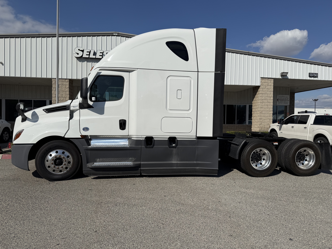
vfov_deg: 56.8
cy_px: 124
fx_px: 230
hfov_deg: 71.6
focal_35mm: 24
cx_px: 166
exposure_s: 1/14286
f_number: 1.78
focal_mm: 6.76
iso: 80
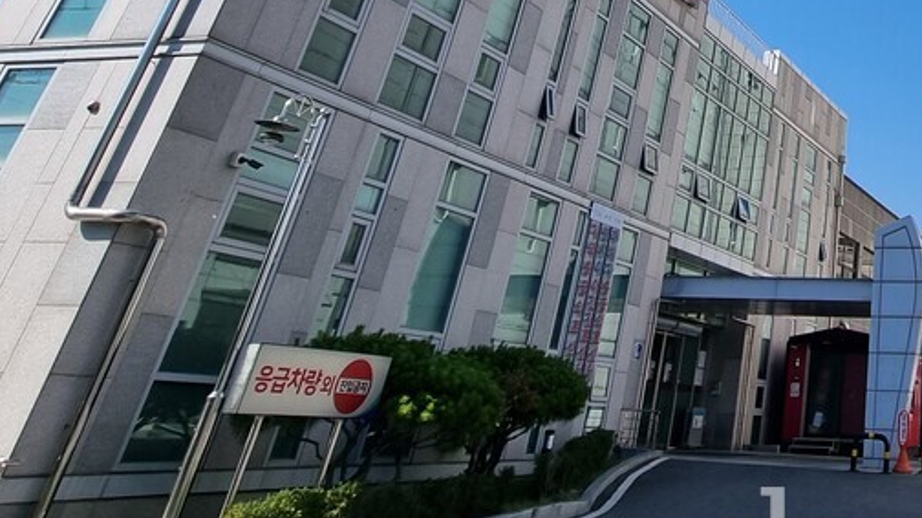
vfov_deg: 25.1
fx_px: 880
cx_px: 920
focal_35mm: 36
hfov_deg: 46.4
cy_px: -258
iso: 50
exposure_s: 1/2208
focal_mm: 2.2
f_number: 2.2
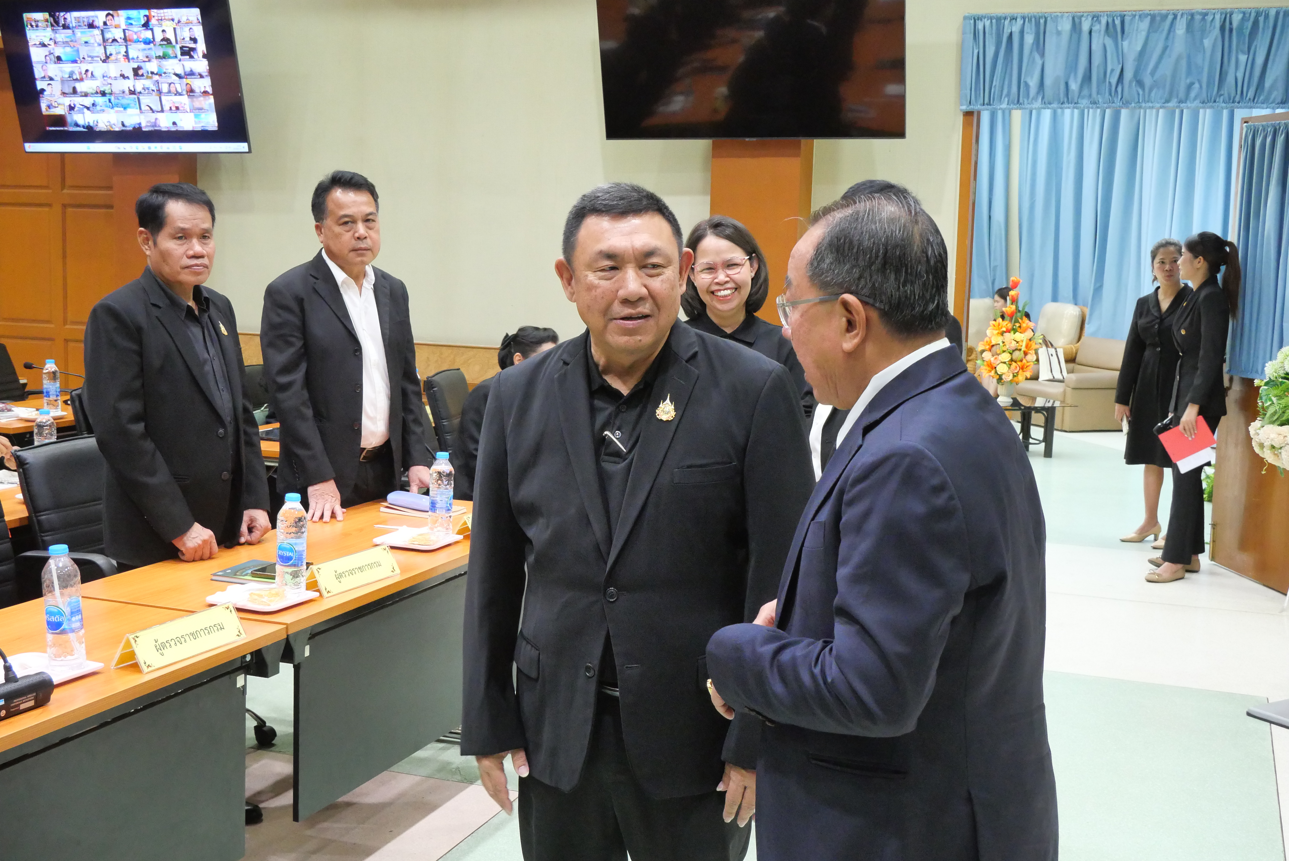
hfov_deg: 47.4
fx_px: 1469
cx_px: 644
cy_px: 430
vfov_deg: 32.7
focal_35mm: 41
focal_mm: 20
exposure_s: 1/30
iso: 3200
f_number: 6.3
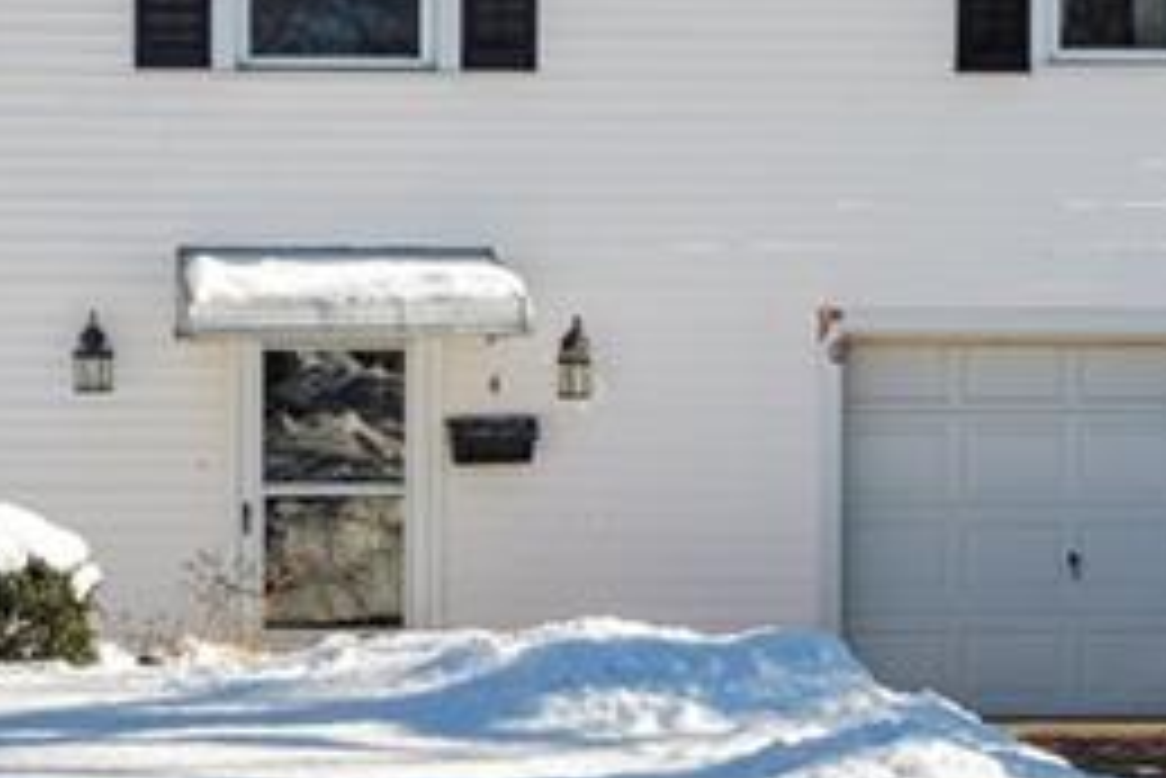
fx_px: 2560
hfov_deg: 25.1
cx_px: 189
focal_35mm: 79
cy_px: 355
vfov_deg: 17.3
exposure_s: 1/160
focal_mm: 20
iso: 100
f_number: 9
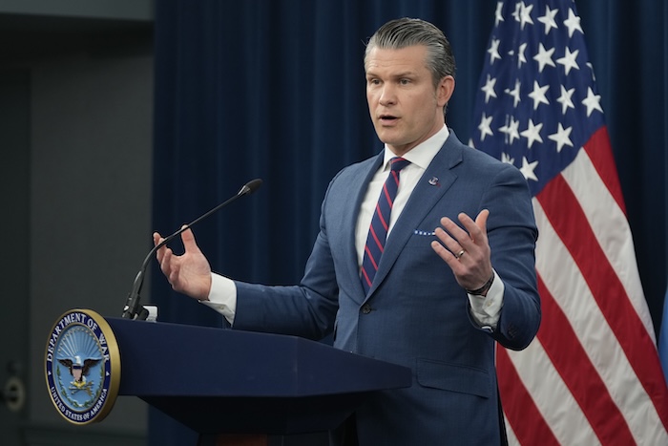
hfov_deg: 12.2
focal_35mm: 168
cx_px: 334
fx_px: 3118
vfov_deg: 8.2
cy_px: 223
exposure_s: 1/640
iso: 800
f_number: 2.8
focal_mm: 112
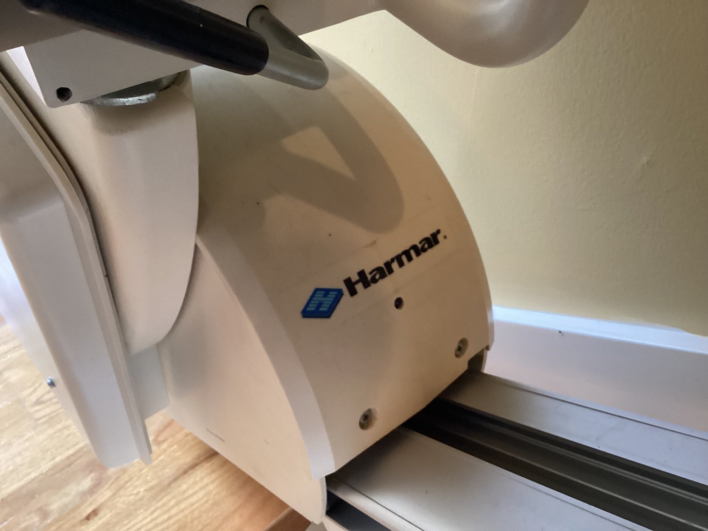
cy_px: 266
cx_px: 354
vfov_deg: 45.4
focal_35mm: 31
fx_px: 634
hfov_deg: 58.3
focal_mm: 3.3
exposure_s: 1/50
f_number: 2.4
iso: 320
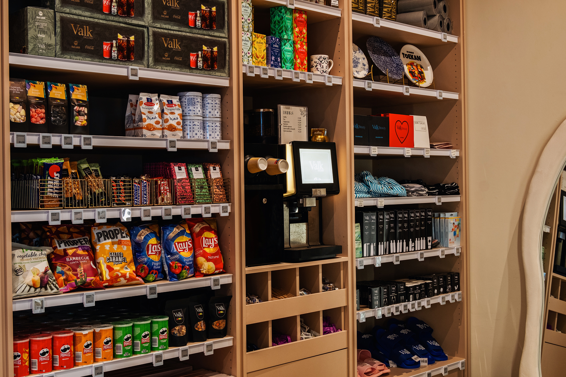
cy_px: 188
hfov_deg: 41.9
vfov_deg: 28.6
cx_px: 283
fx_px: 739
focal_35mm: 47
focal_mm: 31.4
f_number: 9
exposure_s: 1/2
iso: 320
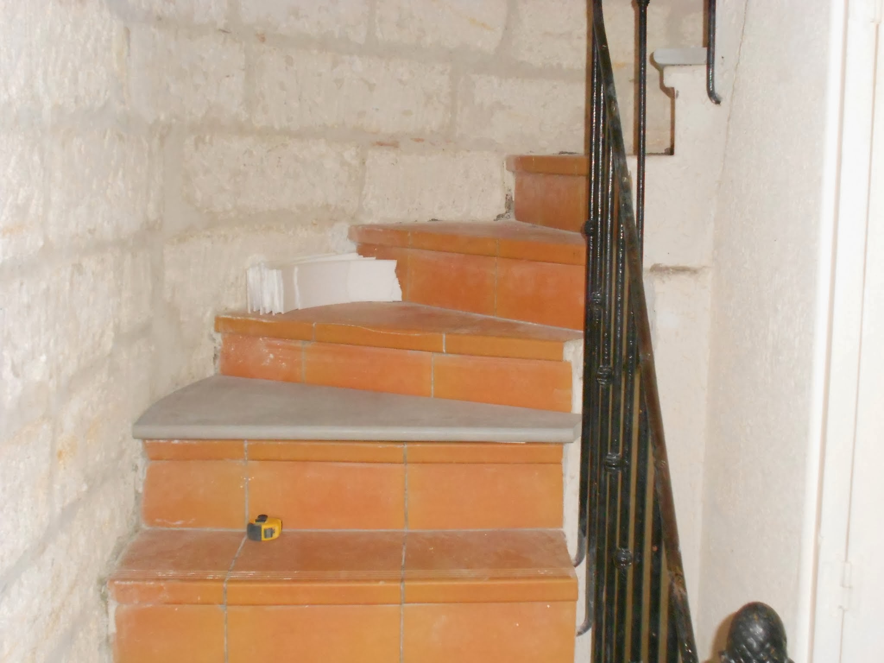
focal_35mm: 49
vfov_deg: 29.7
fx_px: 1251
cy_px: 332
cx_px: 442
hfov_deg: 38.9
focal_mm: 8.8
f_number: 4.5
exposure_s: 1/60
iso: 640
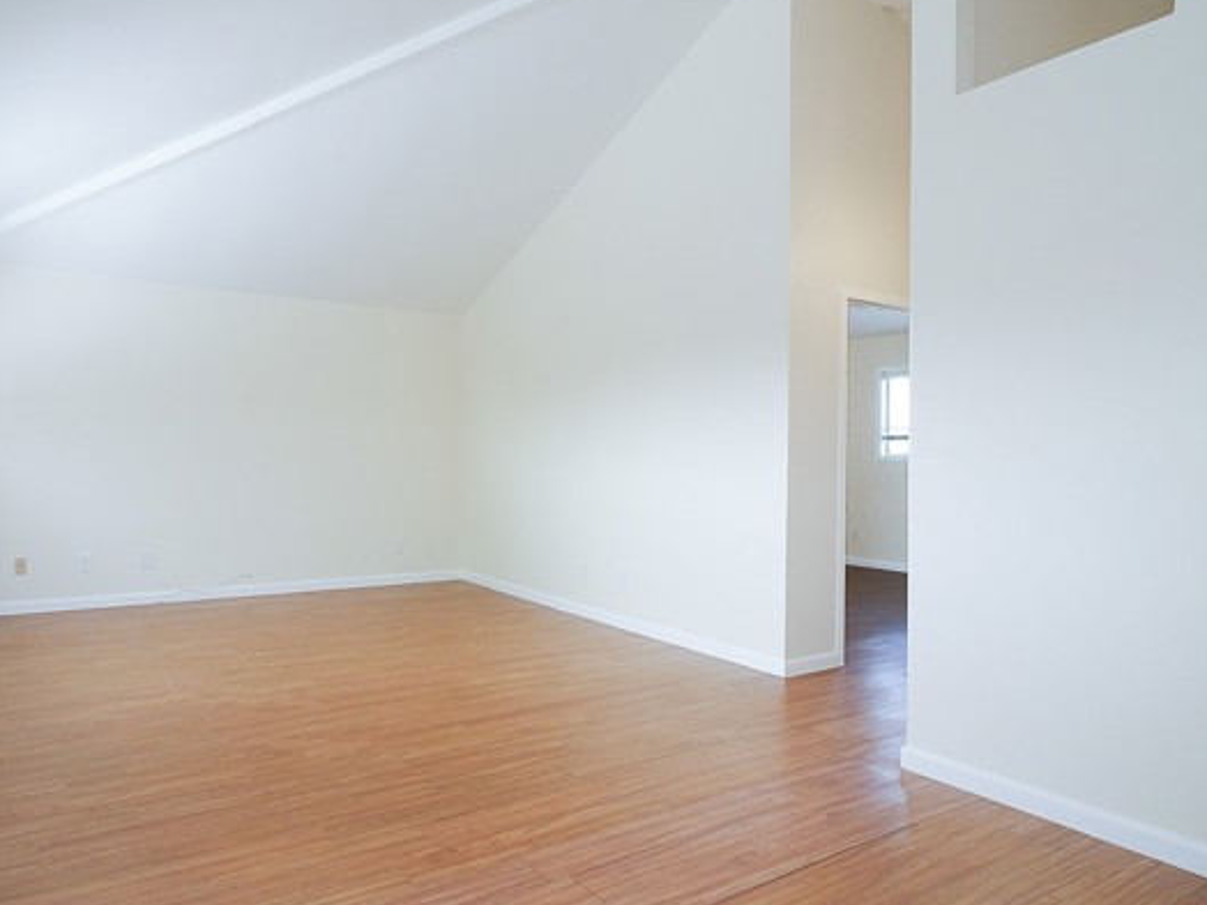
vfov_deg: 61.1
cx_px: 495
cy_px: 463
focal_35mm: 22
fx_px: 767
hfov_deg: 75.7
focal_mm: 9
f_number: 8
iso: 800
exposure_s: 1/100
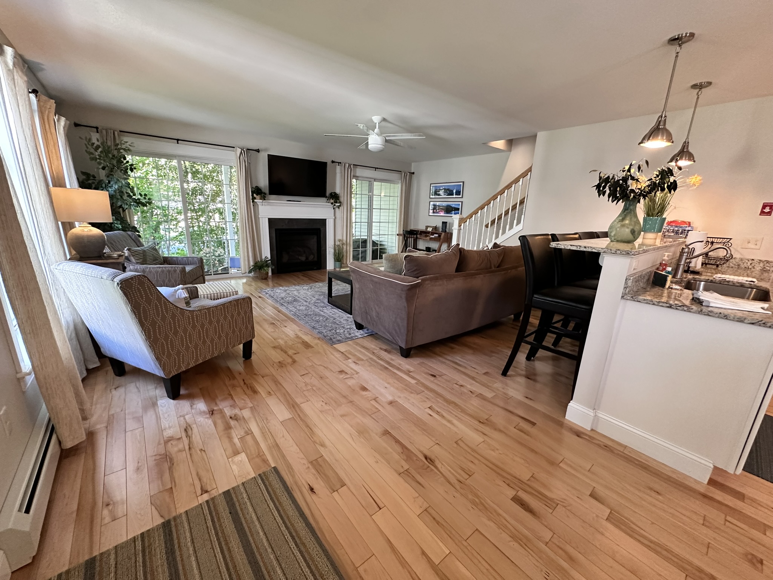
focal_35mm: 14
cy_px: 290
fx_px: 313
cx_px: 386
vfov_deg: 85.7
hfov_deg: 102.1
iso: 320
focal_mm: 2.22
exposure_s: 1/60
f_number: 2.2
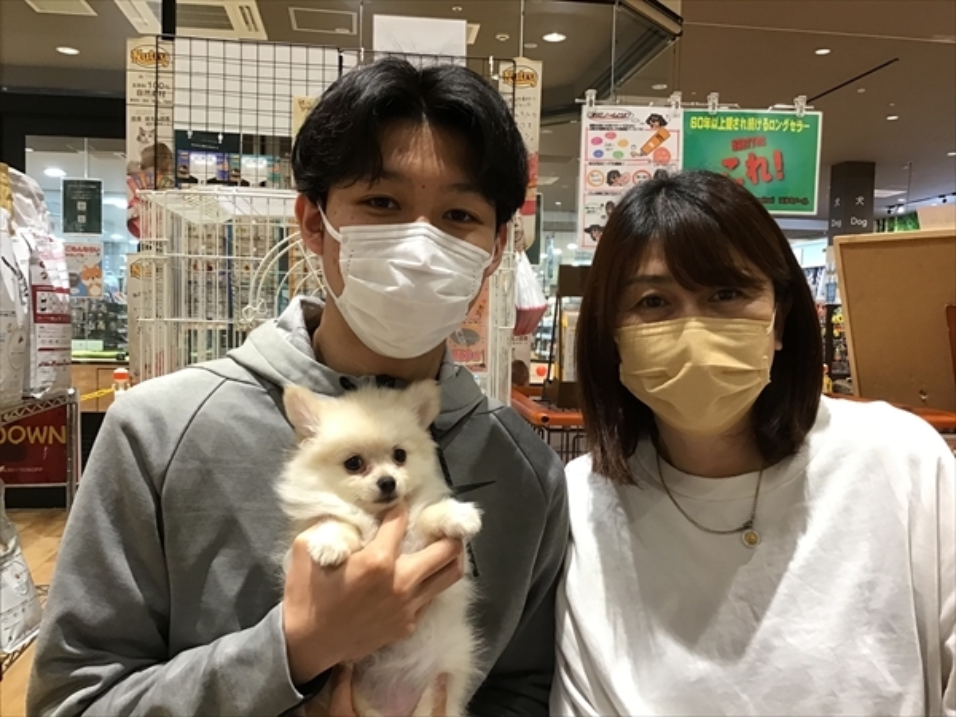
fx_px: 856
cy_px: 358
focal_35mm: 31
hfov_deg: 58.4
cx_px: 478
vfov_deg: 45.4
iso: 100
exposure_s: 1/30
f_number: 2.4
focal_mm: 3.3
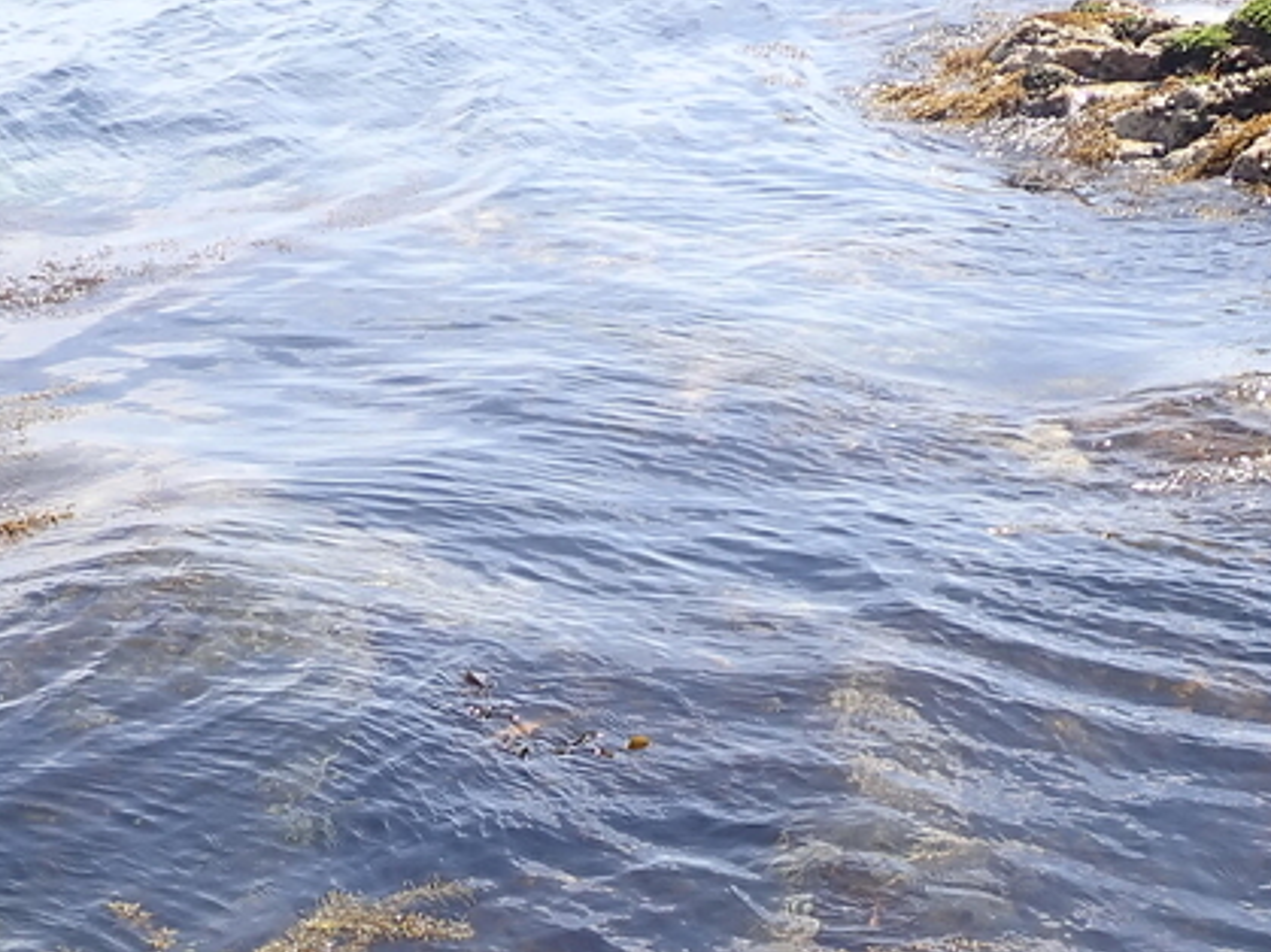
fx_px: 3157
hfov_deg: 22.3
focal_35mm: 86
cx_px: 182
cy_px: 1104
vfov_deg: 16.5
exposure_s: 1/500
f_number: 3.2
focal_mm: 5.4
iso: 100
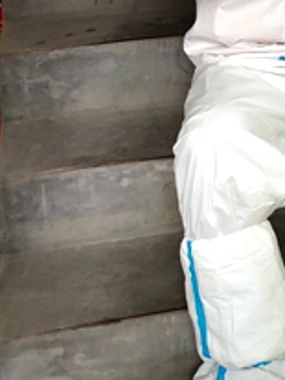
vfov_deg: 28.5
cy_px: -48
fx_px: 670
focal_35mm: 61
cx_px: 325
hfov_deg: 22.4
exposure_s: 1/20
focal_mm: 4.22
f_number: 1.8
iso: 394
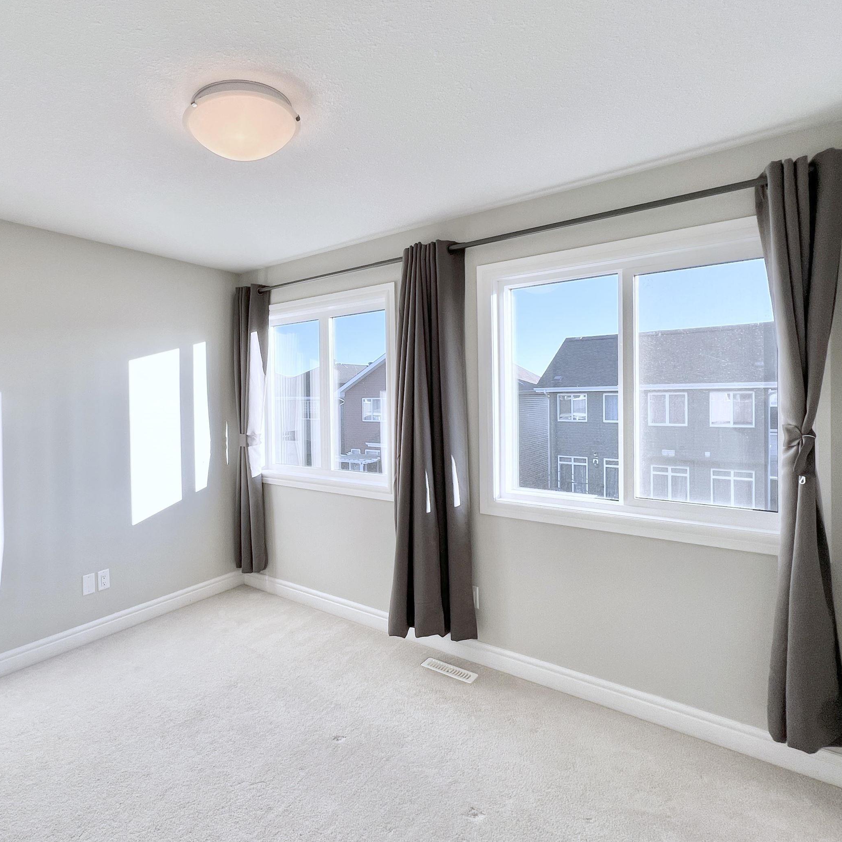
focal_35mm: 17
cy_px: 413
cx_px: 309
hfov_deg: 82.2
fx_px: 468
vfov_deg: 84.0
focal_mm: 1.57
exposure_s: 1/367
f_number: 1.8
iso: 32
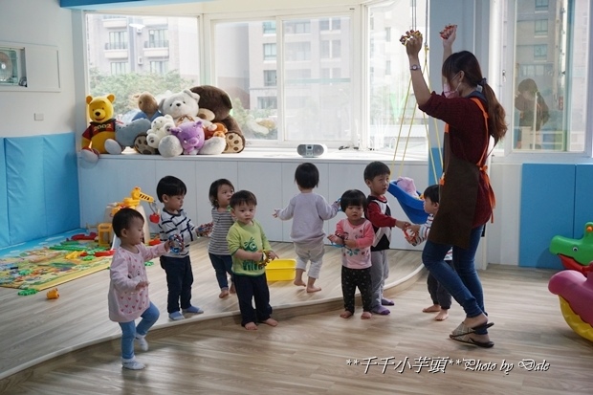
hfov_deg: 45.0
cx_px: 296
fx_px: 716
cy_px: 198
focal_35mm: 44
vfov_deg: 30.8
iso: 500
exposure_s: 1/160
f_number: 4.5
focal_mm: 29
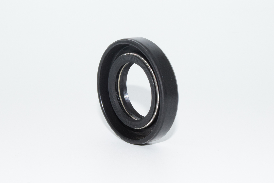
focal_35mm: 82
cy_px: 92
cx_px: 137
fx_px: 628
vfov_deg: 16.6
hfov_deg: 24.6
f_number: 36
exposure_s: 1/60
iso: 1600
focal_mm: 55
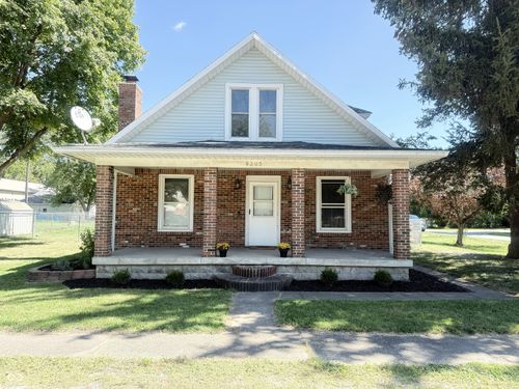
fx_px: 360
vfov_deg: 56.8
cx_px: 260
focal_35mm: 24
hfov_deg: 71.6
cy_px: 194
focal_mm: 6.76
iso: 100
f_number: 1.78
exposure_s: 1/593
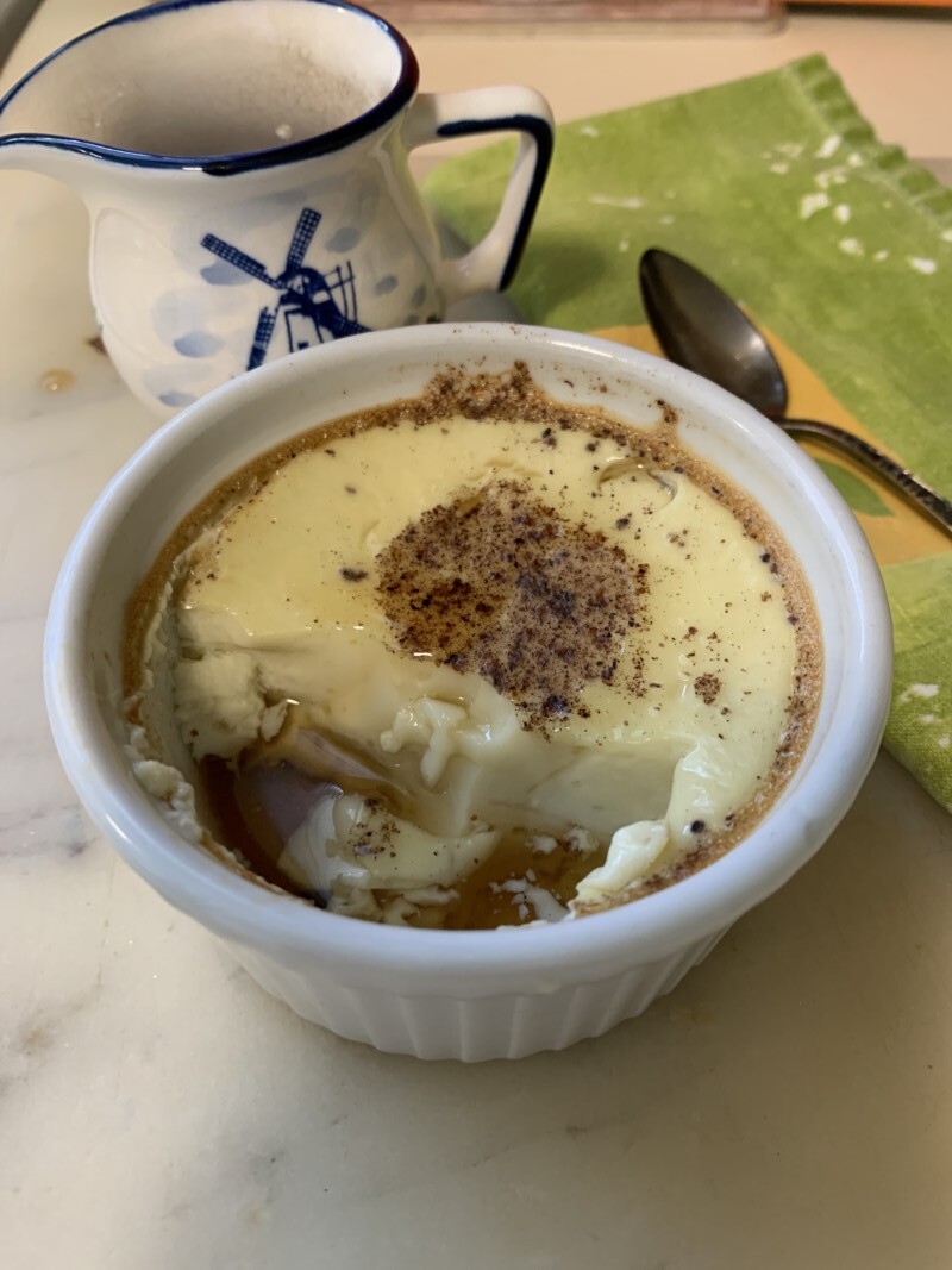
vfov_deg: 67.3
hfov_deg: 53.1
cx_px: 476
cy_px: 635
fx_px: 954
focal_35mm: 26
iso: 200
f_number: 1.8
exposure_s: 1/60
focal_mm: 4.25
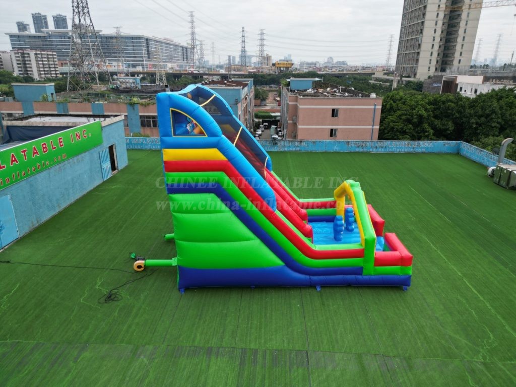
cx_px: 258
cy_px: 194
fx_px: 358
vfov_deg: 56.8
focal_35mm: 24
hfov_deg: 71.6
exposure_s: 1/3200
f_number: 1.7
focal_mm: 6.72
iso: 200
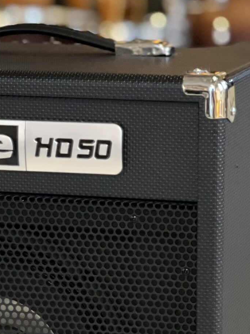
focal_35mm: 215
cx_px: 30
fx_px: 2070
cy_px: 333
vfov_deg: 9.1
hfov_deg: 6.9
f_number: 2.8
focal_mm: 9
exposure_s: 1/14
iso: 800
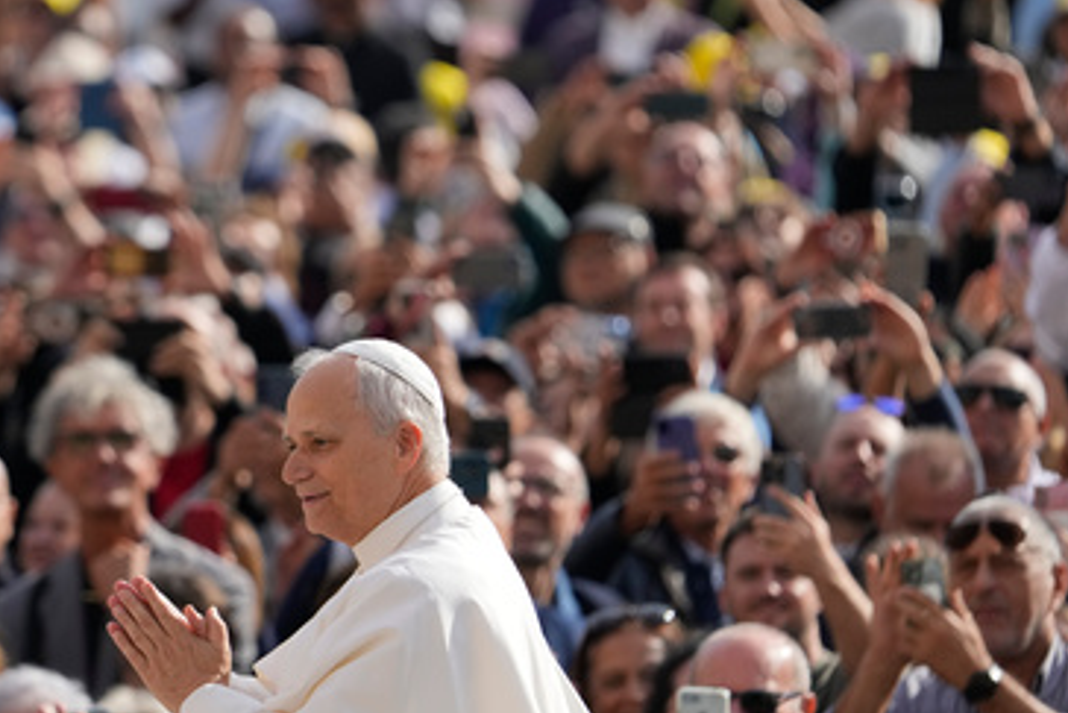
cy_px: 377
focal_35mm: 635
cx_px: 337
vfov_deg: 2.2
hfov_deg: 3.2
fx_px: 18845
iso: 1000
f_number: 6.3
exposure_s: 1/4000
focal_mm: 452
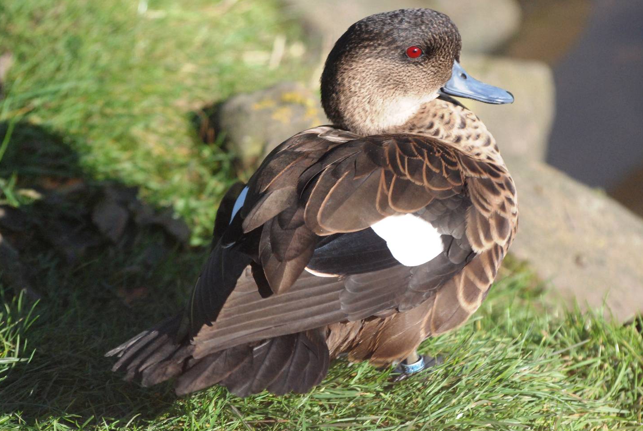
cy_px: 210
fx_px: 4471
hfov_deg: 8.2
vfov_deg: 5.5
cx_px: 326
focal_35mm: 250
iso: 1000
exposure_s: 1/2000
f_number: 6.3
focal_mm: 150
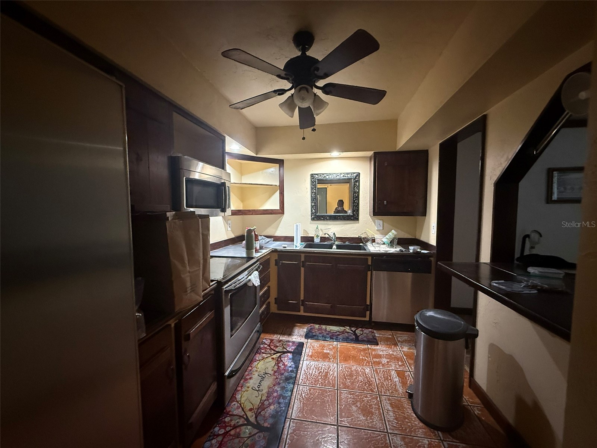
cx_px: 298
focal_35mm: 14
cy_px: 224
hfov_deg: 102.1
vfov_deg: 85.7
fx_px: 241
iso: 800
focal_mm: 2.22
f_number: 2.2
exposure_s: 1/60
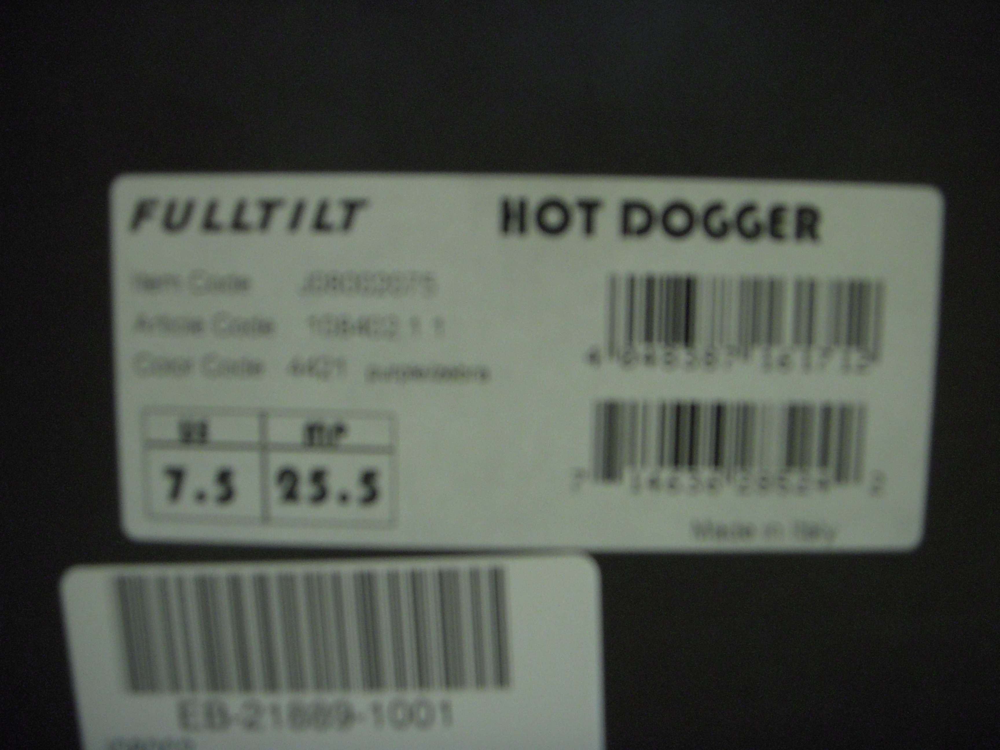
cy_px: 375
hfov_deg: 49.0
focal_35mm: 38
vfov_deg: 37.7
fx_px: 1098
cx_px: 500
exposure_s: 1/8
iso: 400
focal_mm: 6.3
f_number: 3.3
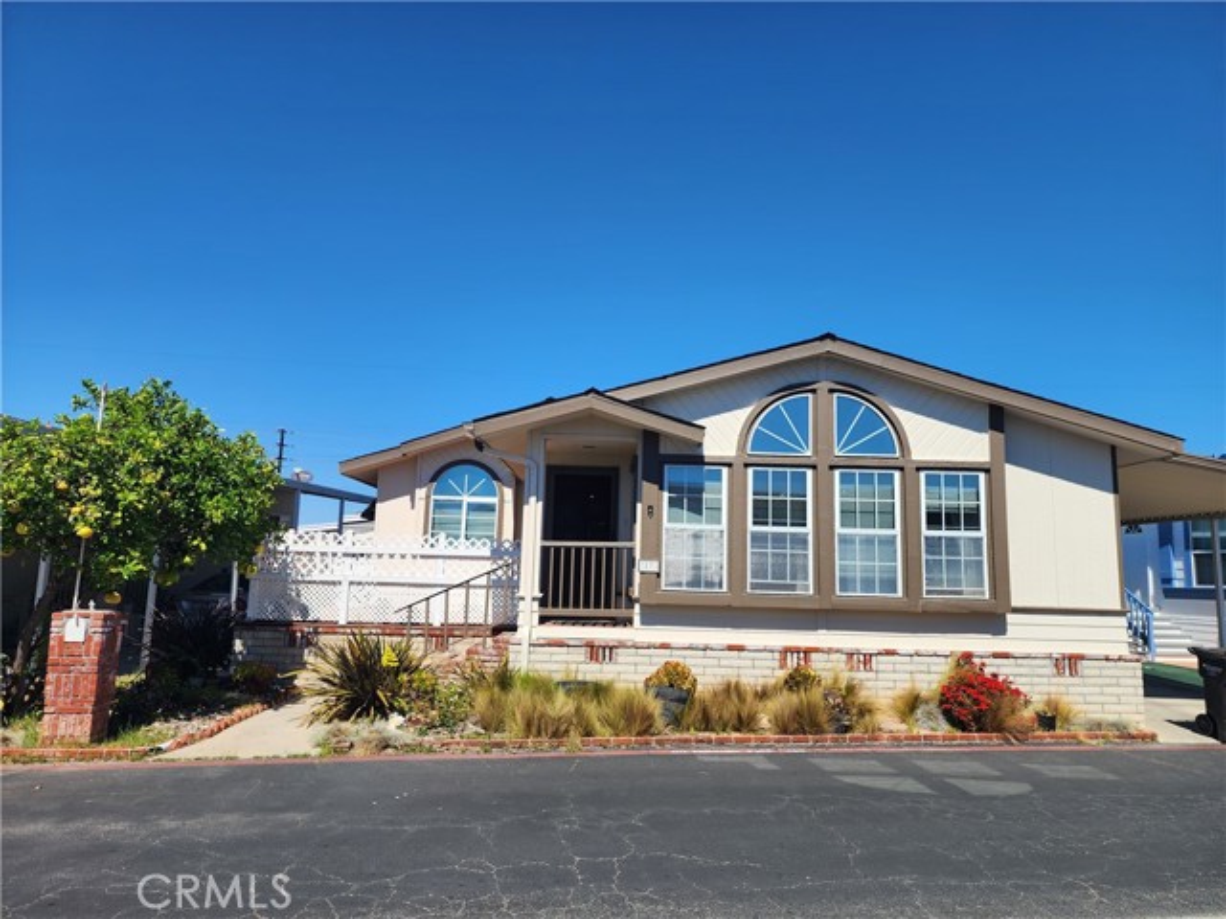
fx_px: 815
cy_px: 460
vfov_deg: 58.9
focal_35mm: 23
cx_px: 613
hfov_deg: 73.9
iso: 12
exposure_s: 1/1406
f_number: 1.8
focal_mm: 6.4
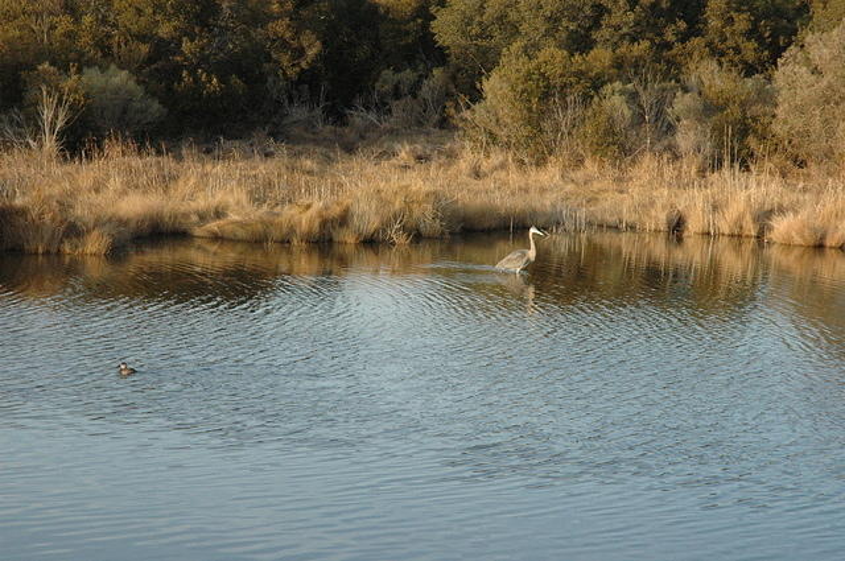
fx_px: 2461
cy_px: 280
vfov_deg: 13.0
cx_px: 422
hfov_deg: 19.5
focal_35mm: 105
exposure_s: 1/400
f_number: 10
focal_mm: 70
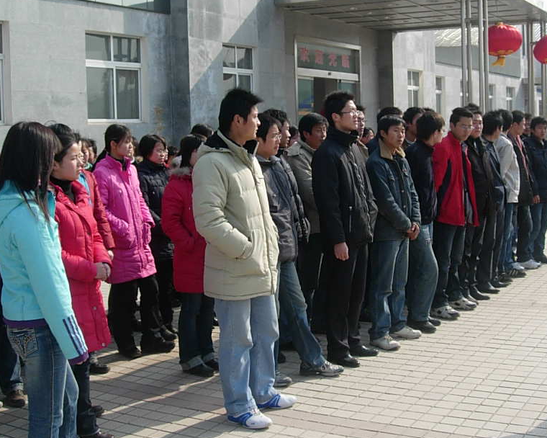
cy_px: 198
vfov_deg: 30.2
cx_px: 304
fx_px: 809
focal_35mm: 50
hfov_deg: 37.3
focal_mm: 7.8
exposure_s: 1/406
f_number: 4.8
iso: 64
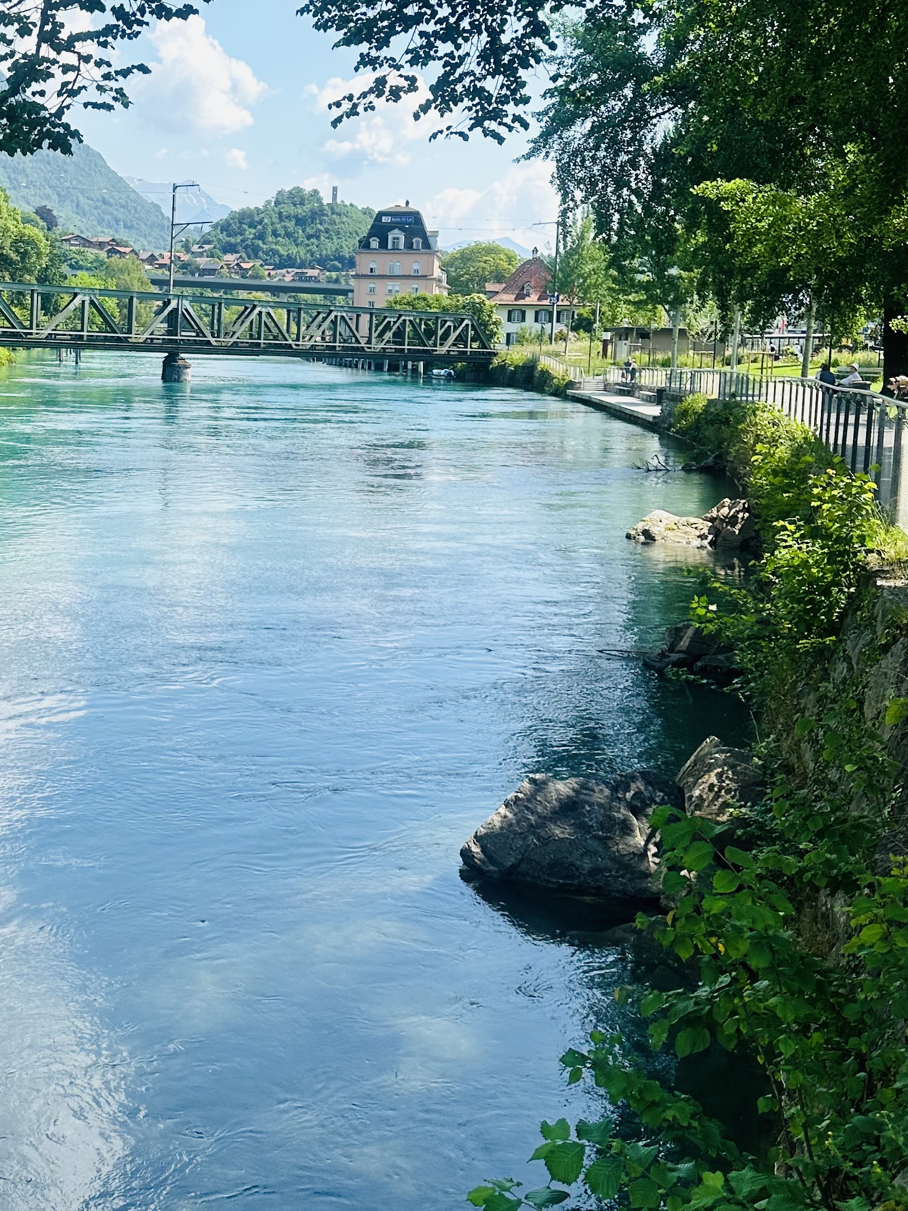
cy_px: 450
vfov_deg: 42.6
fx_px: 1539
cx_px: 143
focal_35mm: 44
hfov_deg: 31.7
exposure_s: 1/2410
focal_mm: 6.86
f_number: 1.78
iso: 80
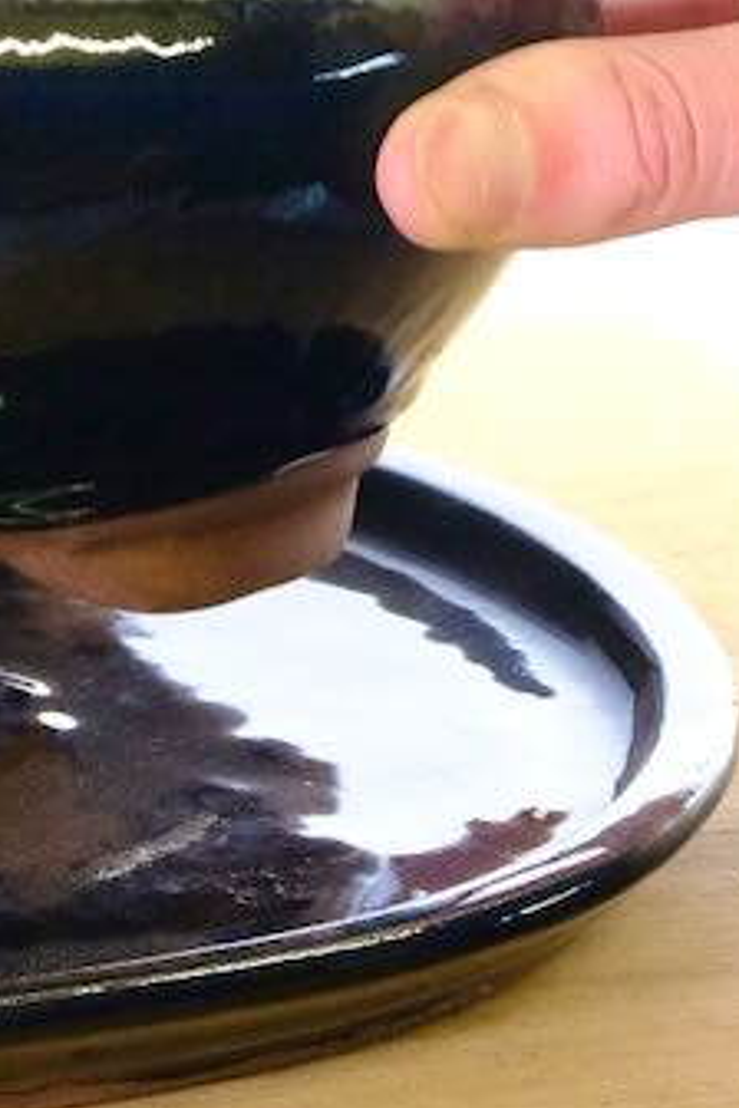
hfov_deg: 3.1
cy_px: -927
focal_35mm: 446
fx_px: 13732
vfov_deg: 4.6
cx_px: -393
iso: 2500
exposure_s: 1/8
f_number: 13
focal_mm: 77.9
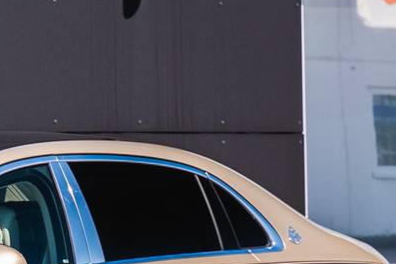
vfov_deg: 5.0
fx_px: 3033
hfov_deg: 7.3
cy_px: 53
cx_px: -265
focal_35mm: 276
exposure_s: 1/400
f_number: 5
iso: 320
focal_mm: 57
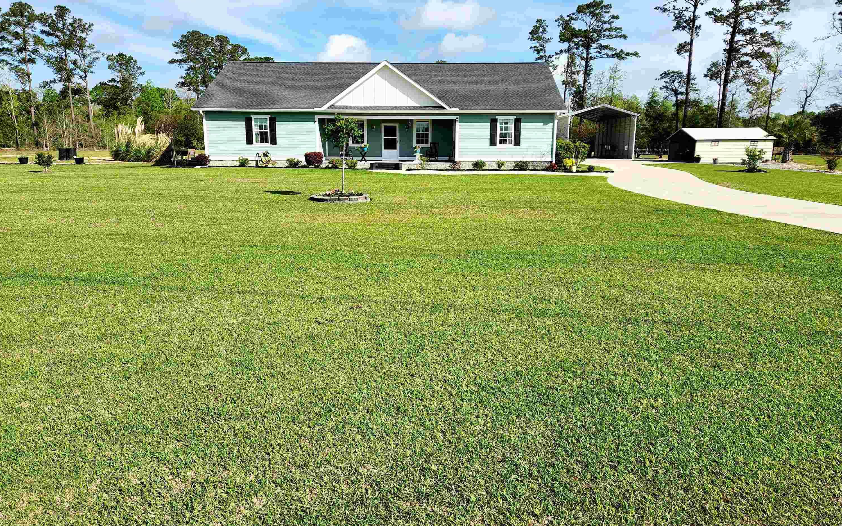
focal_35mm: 25
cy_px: 245
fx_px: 574
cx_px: 420
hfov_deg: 72.6
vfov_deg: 49.2
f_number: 1.8
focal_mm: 5.4
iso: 20
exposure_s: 1/2500
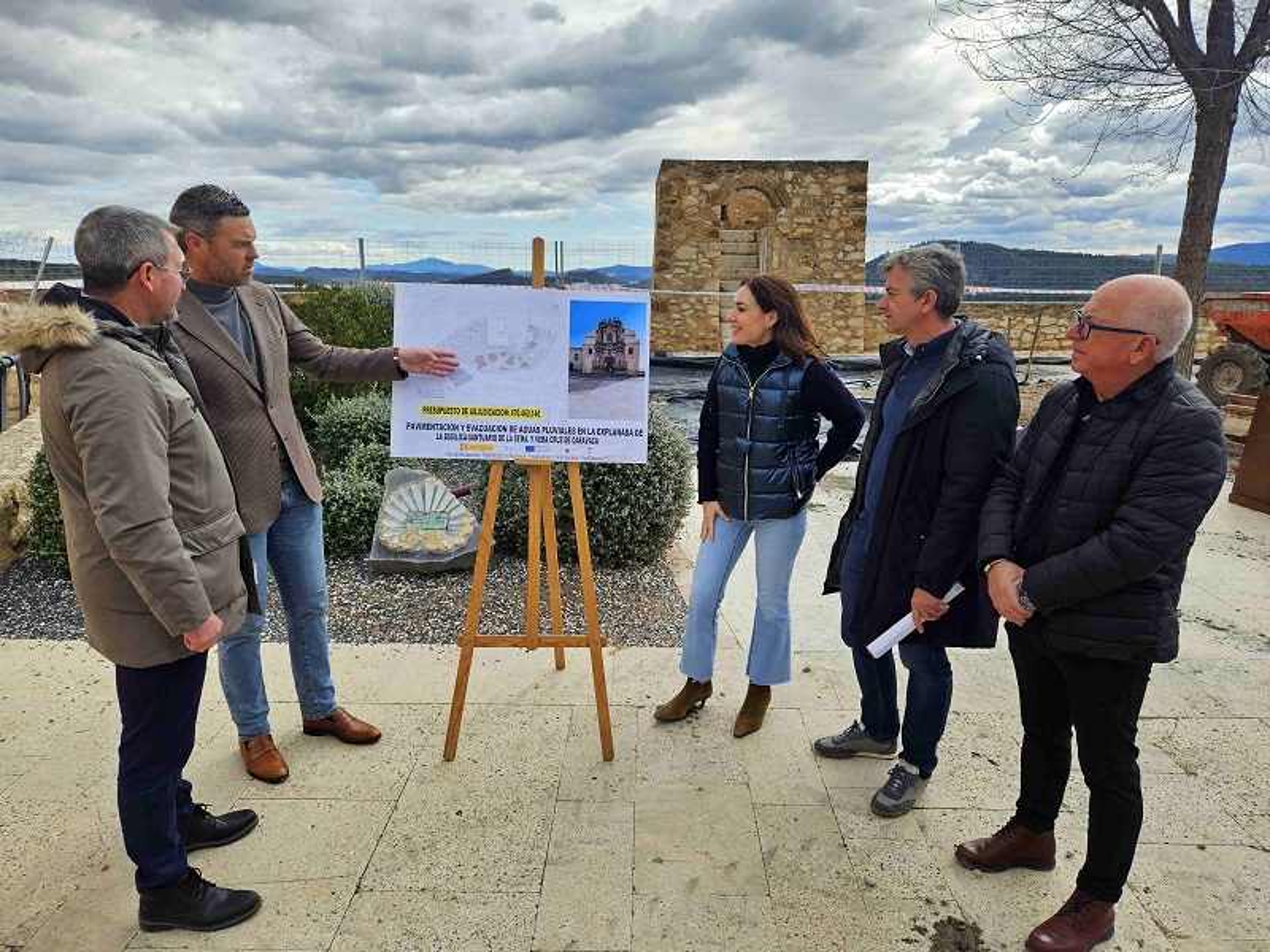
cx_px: 635
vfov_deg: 58.9
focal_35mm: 23
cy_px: 476
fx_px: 844
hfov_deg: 73.9
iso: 32
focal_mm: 5.4
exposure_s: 1/1513
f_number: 1.8
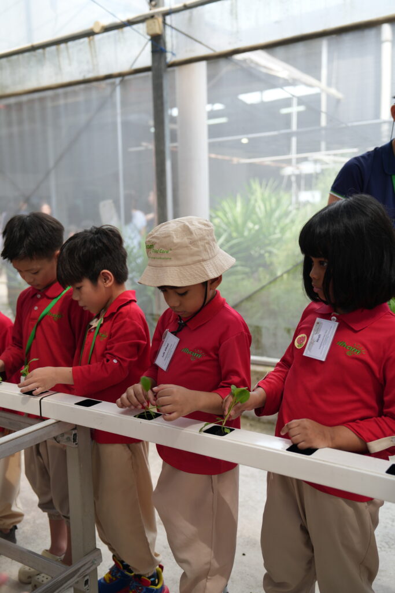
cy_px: 296
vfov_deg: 53.1
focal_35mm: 36
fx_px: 592
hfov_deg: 36.9
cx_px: 198
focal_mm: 36
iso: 160
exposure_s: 1/100
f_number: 2.8
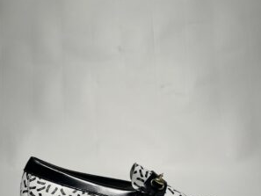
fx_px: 264
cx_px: 131
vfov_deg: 38.3
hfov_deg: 52.6
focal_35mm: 35
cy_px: 172
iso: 50
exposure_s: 1/563
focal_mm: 5.1
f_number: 1.6
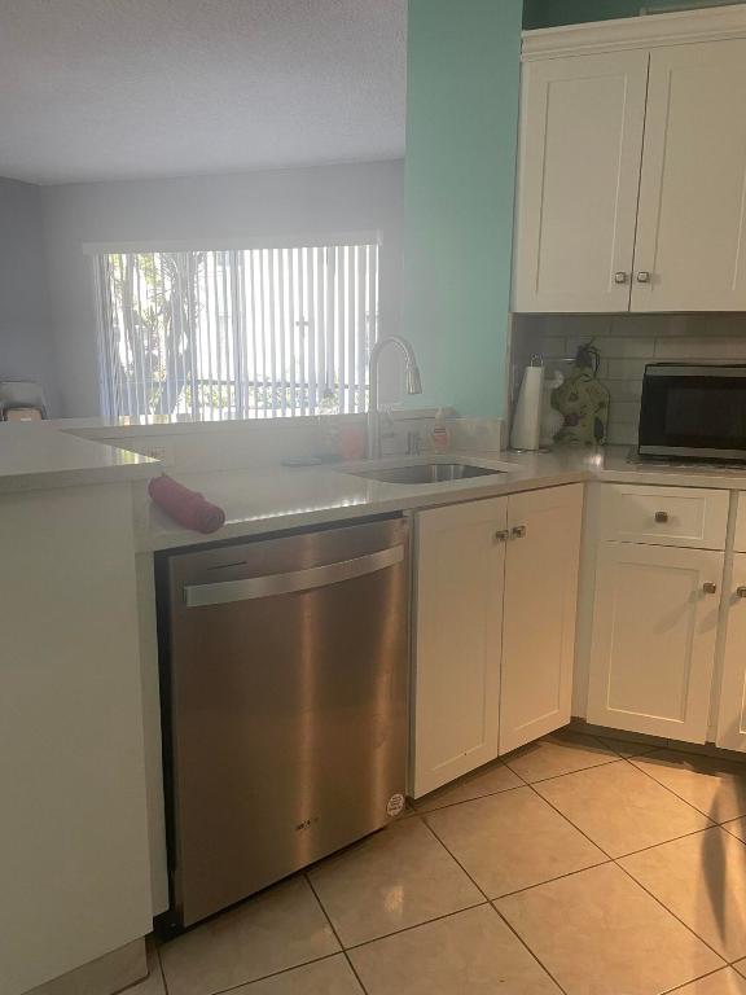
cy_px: 498
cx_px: 373
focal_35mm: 26
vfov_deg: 67.3
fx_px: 747
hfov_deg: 53.1
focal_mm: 4.2
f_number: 1.6
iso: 100
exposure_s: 1/60
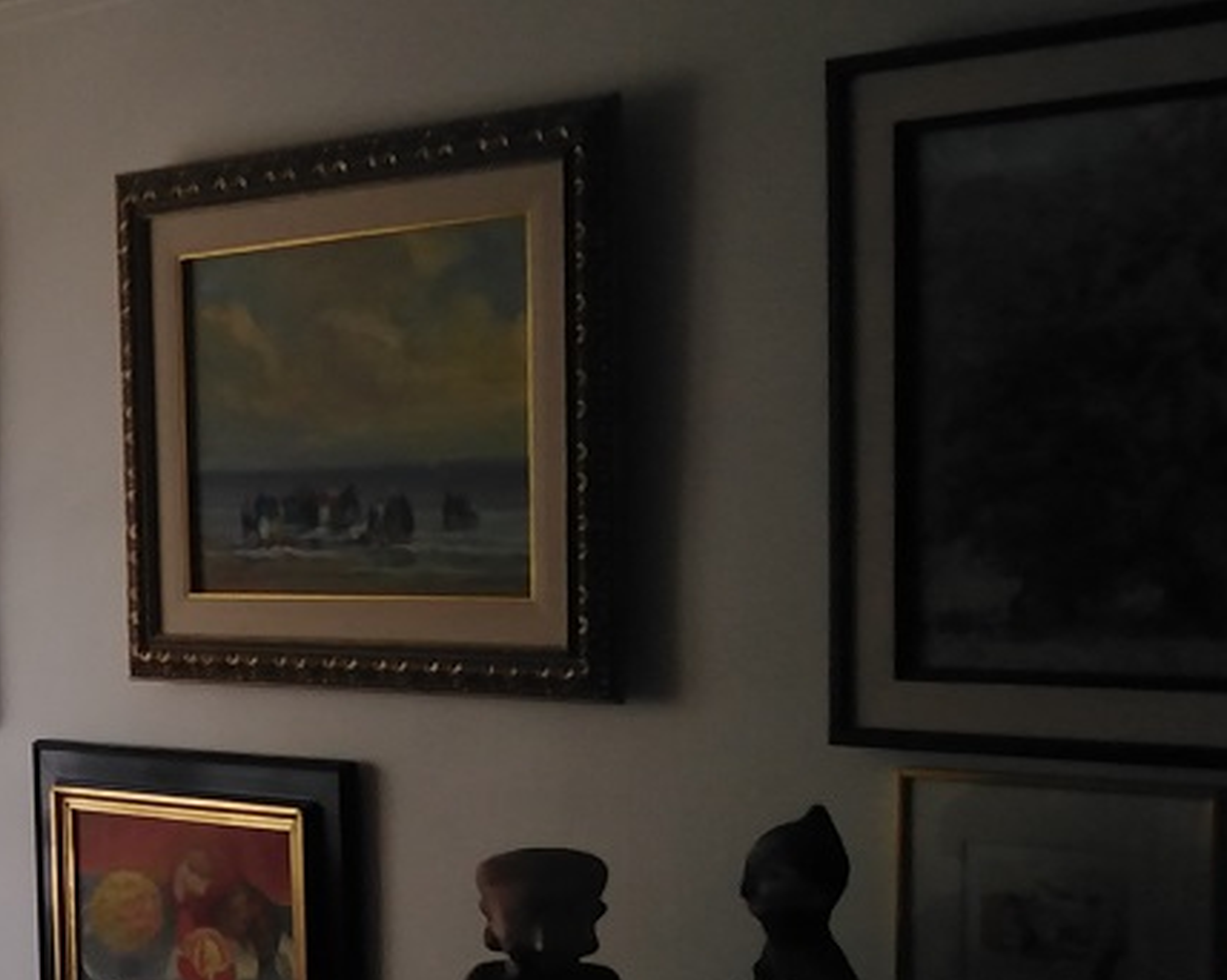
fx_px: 2686
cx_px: -396
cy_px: 825
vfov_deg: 20.4
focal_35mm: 74
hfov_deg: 22.8
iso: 100
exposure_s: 1/107
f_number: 1.8
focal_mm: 3.59
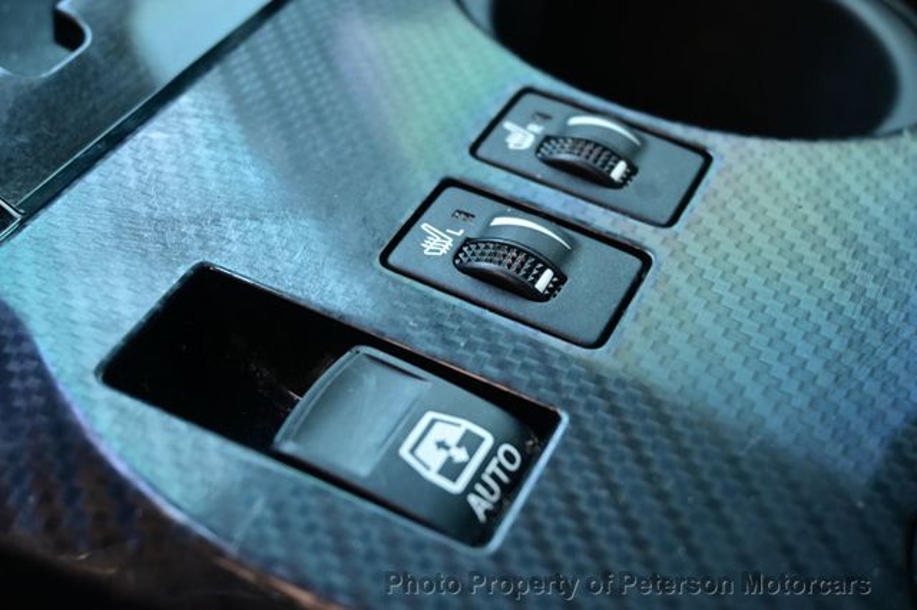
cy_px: 305
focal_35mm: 47
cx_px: 458
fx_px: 1203
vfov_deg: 28.5
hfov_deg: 41.7
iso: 1400
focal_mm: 31.5
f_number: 5
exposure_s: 1/50
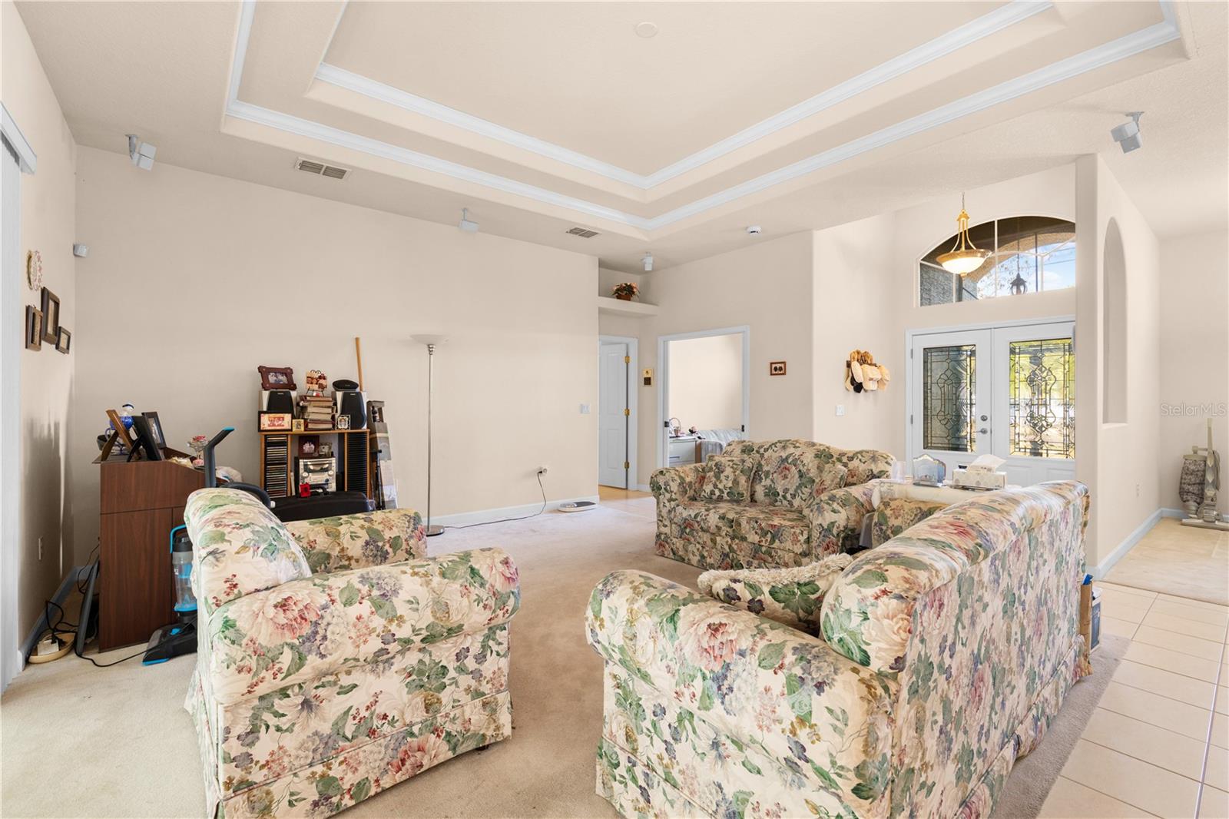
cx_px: 614
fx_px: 512
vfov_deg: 77.3
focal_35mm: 15
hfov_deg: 100.4
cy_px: 410
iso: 320
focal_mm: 15
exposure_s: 1/5
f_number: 7.1
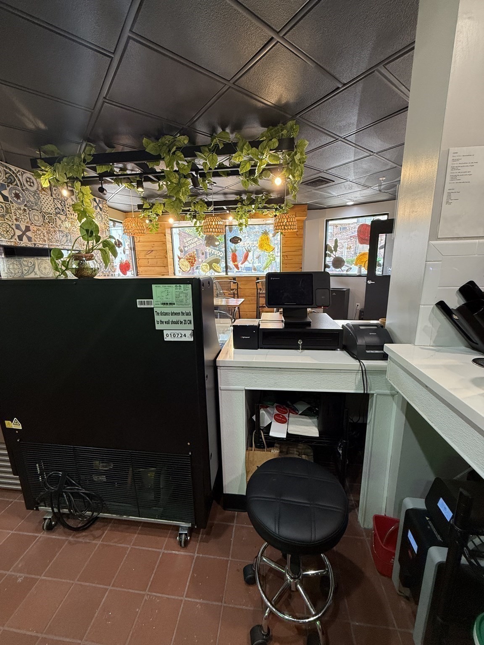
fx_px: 261
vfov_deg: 102.1
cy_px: 322
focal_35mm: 14
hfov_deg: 85.7
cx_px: 242
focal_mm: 2.22
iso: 200
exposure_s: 1/120
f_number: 2.2
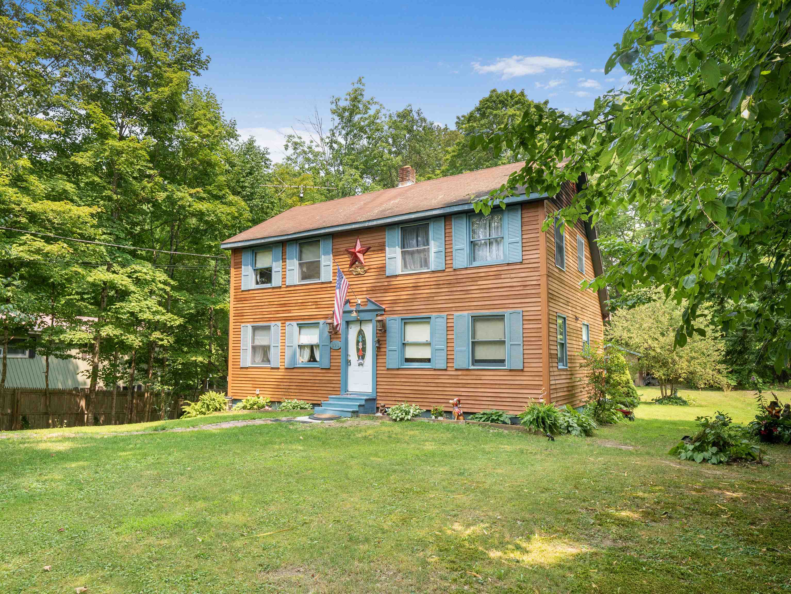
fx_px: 503
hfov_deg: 76.4
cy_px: 297
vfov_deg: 61.1
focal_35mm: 22
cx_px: 396
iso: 200
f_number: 5
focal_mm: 11
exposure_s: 1/200
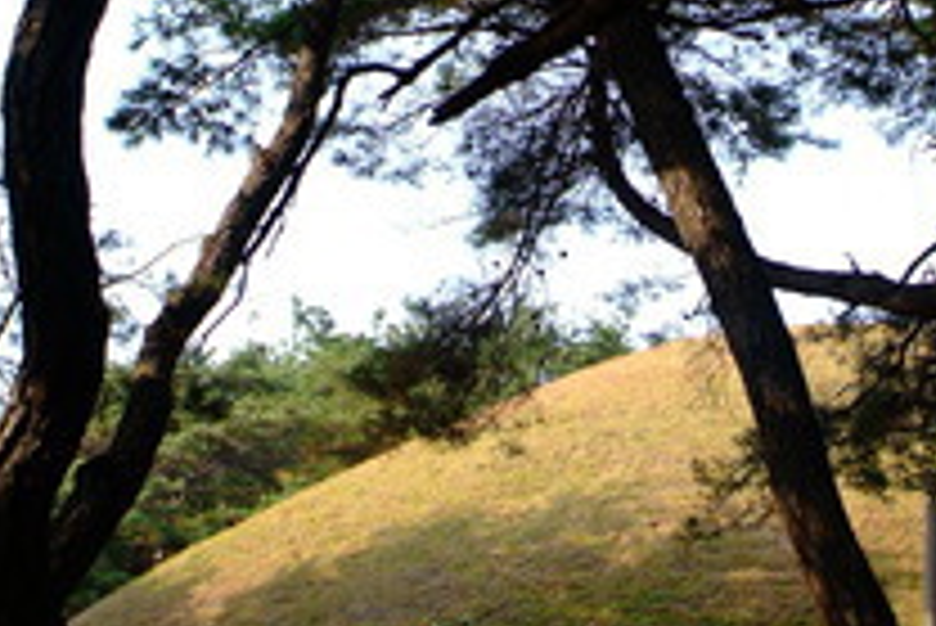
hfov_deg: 20.1
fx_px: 2628
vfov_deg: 13.6
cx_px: 686
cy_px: 293
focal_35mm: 101
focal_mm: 20
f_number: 5.6
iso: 100
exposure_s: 1/125
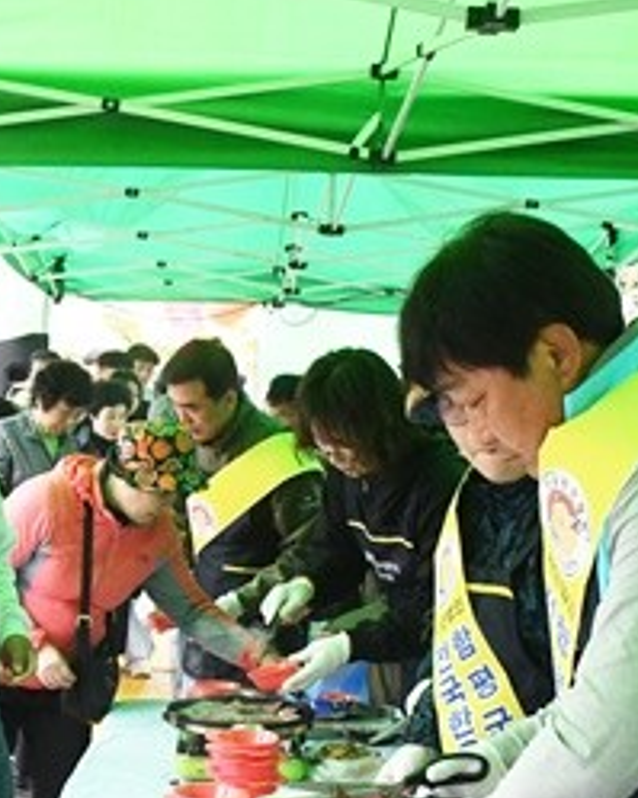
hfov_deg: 24.8
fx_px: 1441
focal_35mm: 61
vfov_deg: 30.5
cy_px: 590
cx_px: 192
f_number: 13
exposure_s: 1/640
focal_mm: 18
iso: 5000
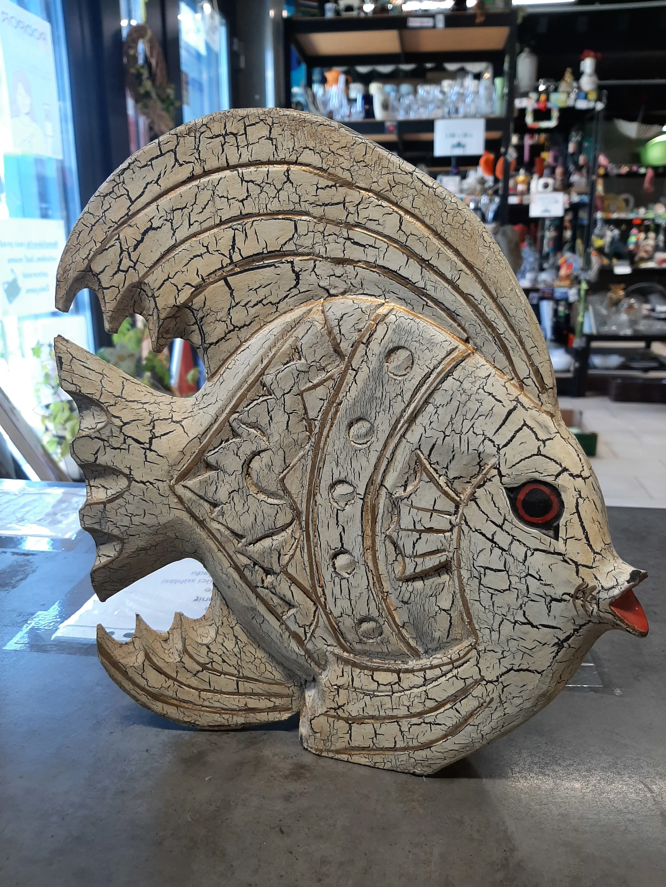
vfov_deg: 67.3
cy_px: 444
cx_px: 333
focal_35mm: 26
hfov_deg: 53.1
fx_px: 667
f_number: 1.7
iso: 64
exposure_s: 1/50
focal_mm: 3.93
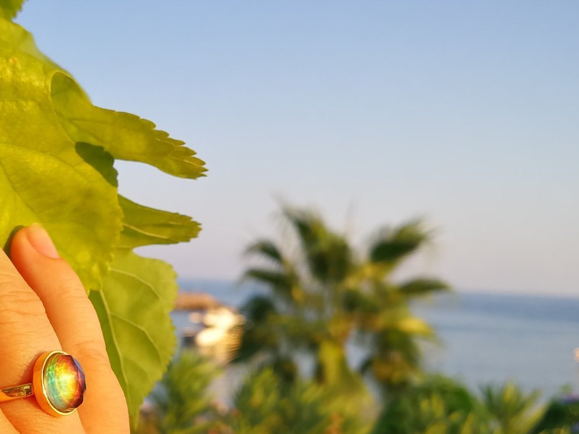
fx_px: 870
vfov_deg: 27.8
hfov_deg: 36.4
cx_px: 186
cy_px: 306
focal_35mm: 52
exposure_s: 1/578
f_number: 1.8
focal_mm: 3.95
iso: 50
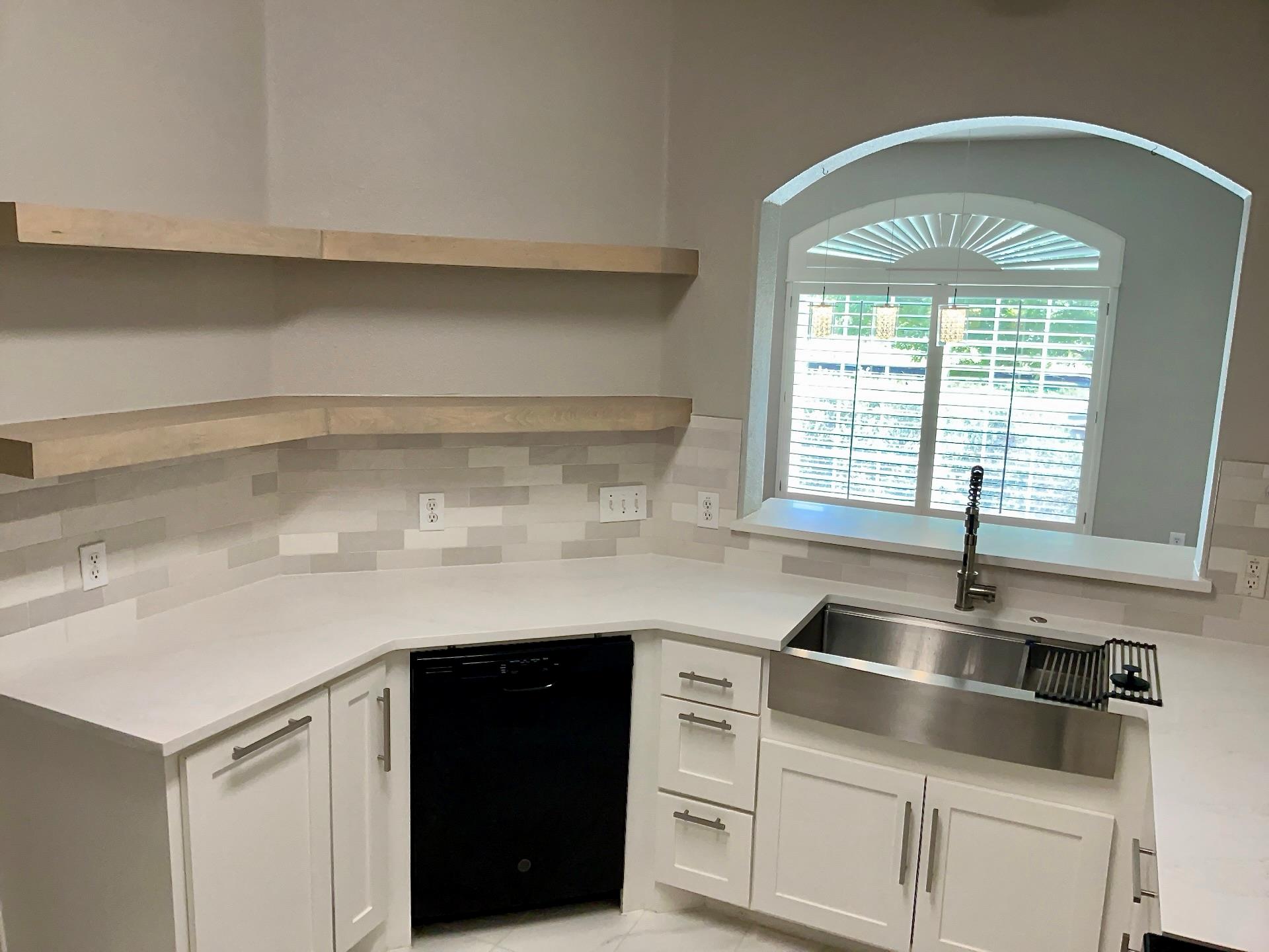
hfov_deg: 65.3
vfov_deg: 51.4
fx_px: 990
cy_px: 476
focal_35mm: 27
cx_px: 634
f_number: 1.8
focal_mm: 3
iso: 64
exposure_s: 1/100
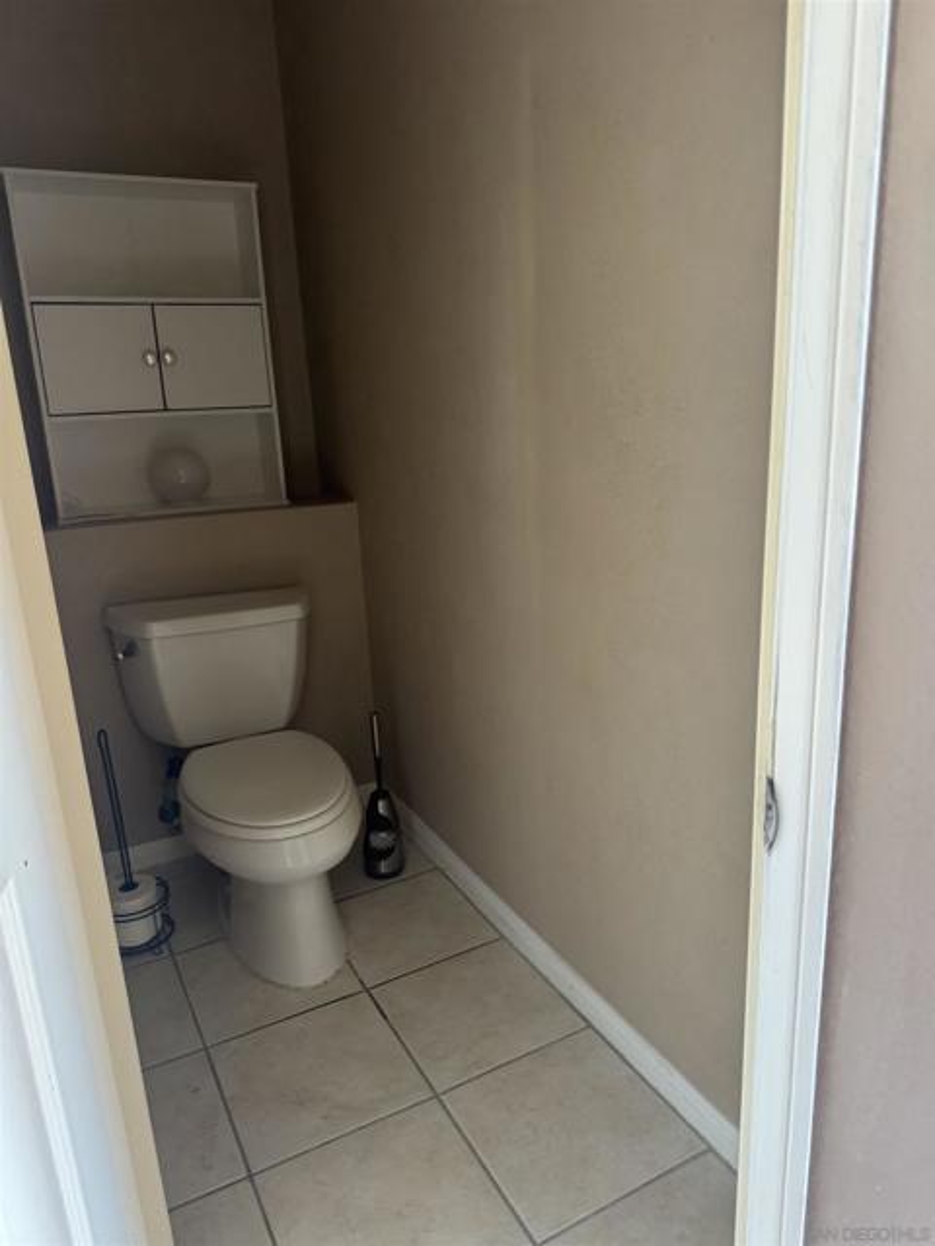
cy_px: 623
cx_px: 468
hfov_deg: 56.8
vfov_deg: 71.6
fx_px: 864
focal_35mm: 24
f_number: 1.78
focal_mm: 6.76
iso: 320
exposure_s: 1/60
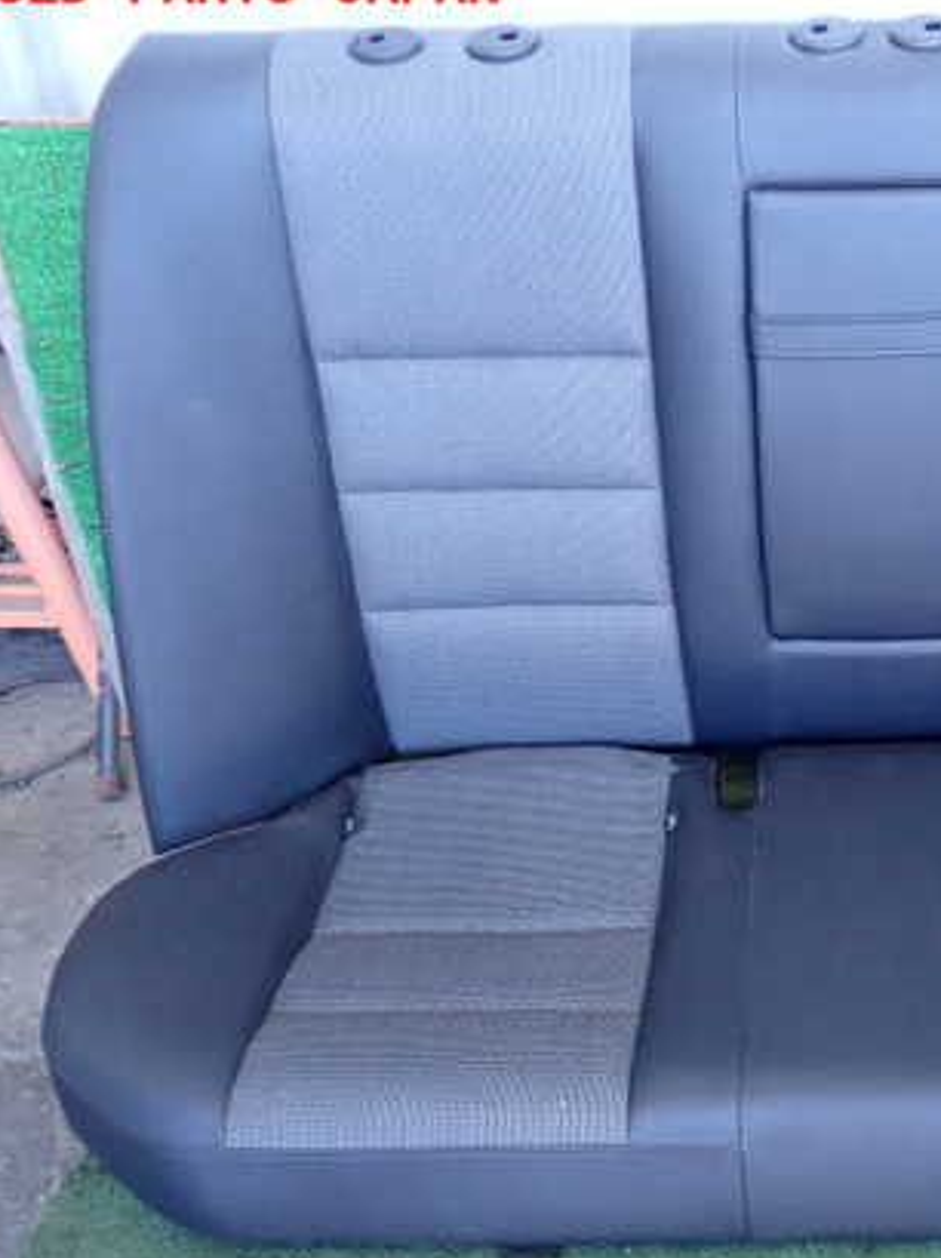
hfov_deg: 29.4
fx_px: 1706
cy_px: 637
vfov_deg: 40.5
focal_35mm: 47
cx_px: 864
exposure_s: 1/125
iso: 800
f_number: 2.4
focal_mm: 5.79
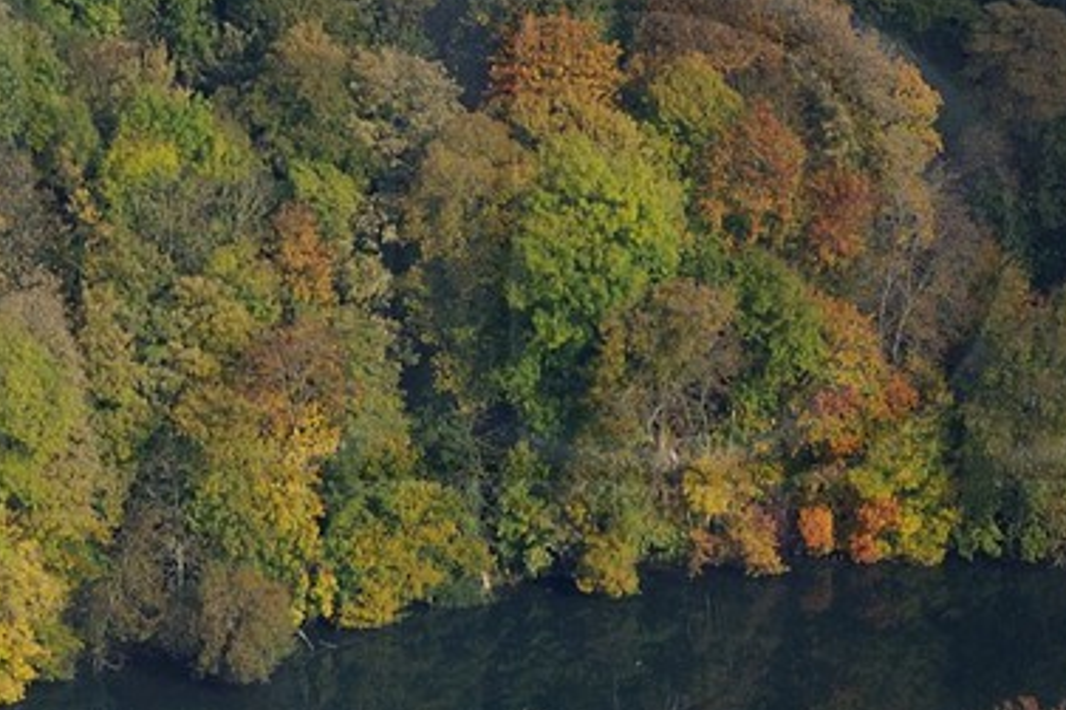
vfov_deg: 3.2
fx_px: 12815
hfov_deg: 4.8
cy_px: 20
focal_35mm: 433
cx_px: 1063
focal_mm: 102
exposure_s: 1/800
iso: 400
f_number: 8
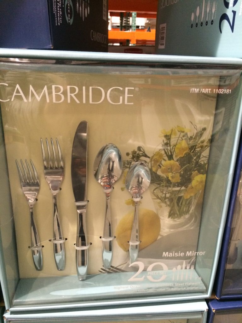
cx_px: 121
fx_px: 270
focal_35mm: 29
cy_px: 162
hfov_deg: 48.2
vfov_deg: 61.7
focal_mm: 4.15
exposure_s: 1/30
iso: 320
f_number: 2.2
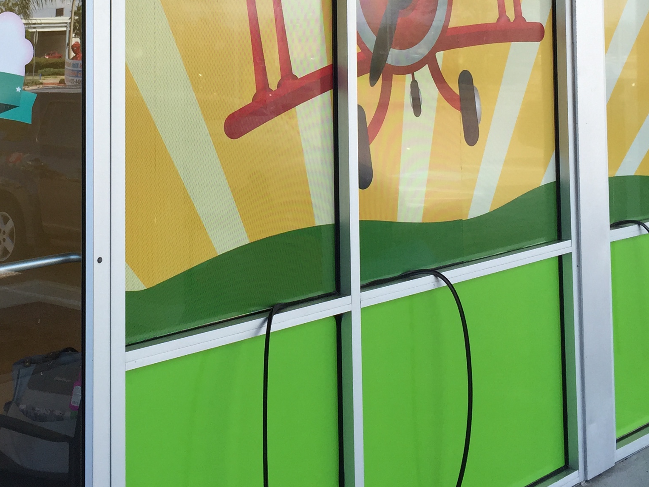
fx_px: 1162
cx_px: 202
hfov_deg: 30.9
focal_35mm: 62
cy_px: 0
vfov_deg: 22.7
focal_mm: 4.15
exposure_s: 1/350
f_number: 2.2
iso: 32
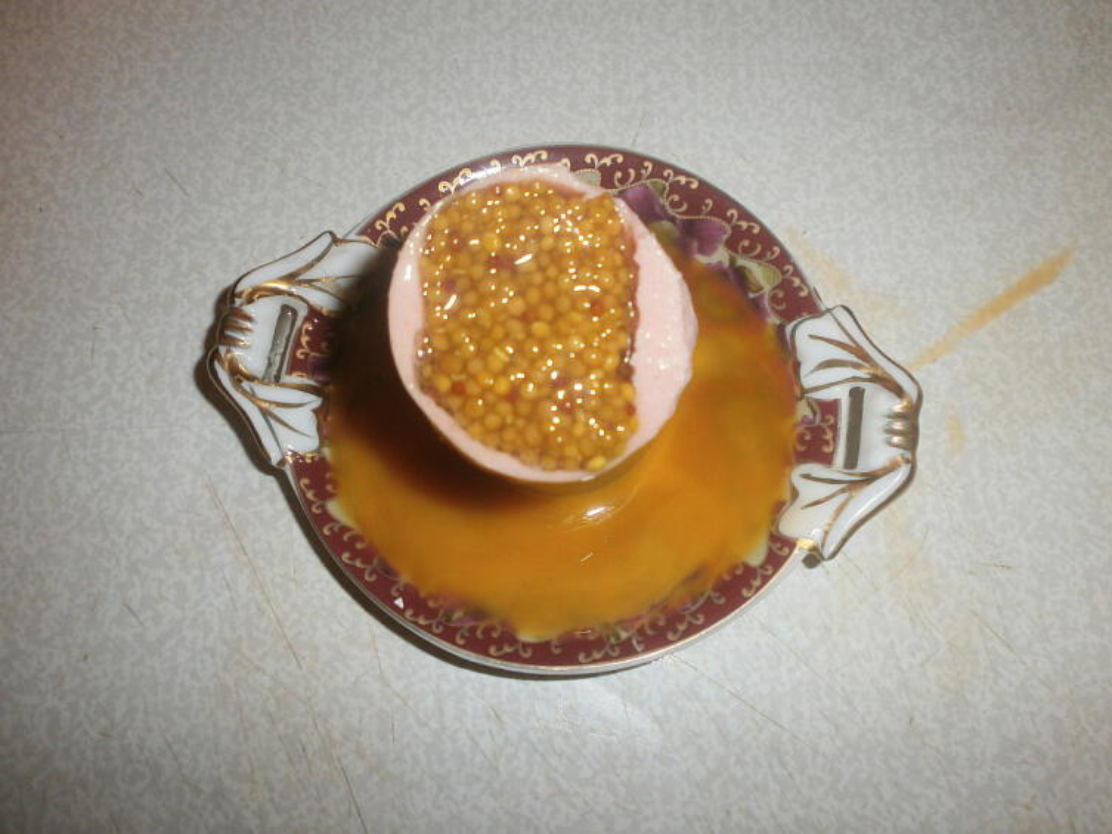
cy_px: 417
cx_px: 556
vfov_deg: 51.4
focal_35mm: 27
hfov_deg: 65.3
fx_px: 867
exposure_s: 1/30
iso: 125
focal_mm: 4.8
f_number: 2.9
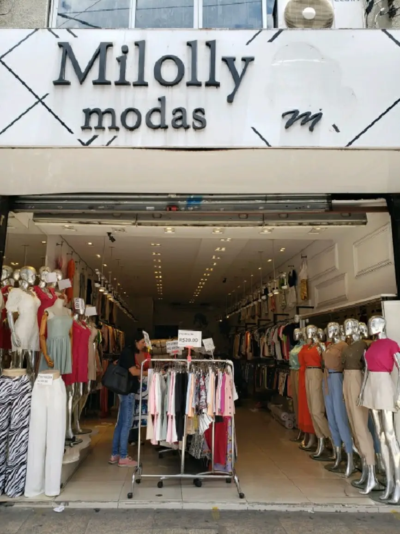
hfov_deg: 53.1
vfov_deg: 67.3
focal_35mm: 26
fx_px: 400
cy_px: 267
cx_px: 200
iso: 50
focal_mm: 4.3
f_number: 2.4
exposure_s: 1/345
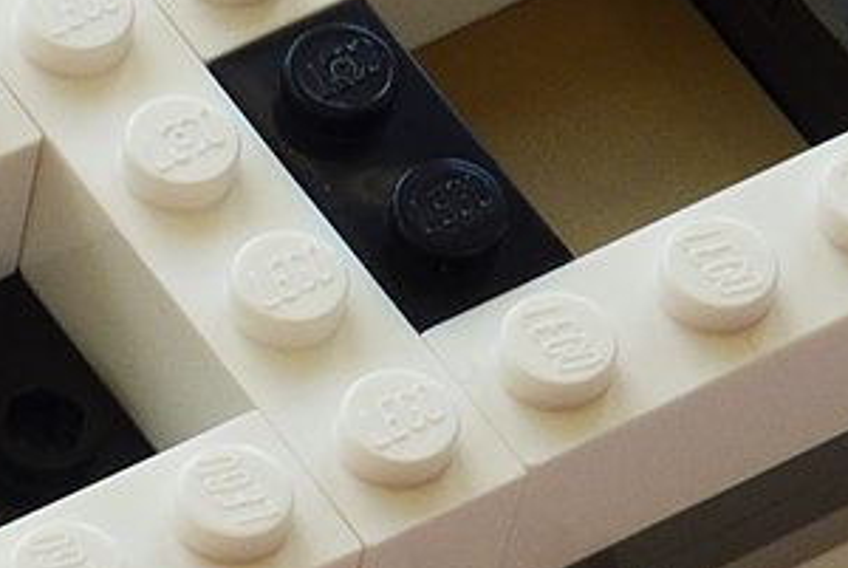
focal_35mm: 377
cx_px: -930
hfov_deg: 5.3
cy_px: 831
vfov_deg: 3.6
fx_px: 8893
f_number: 4.5
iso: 80
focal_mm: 11.8
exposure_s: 1/50
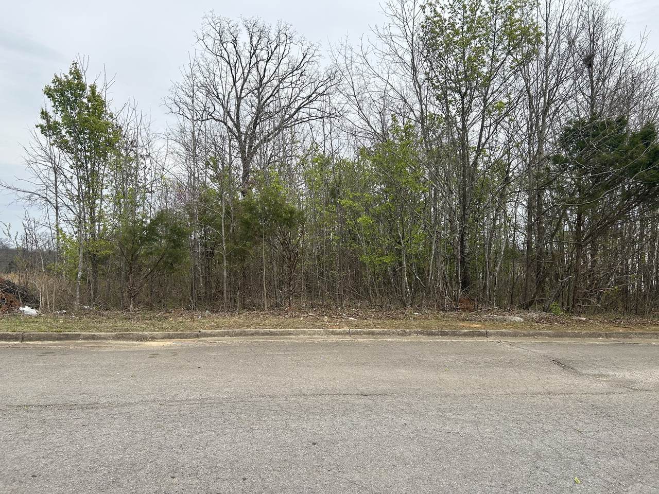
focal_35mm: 26
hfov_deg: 67.3
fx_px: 495
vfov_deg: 53.1
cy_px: 247
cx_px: 330
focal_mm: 5.7
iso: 50
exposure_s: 1/3257
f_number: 1.5
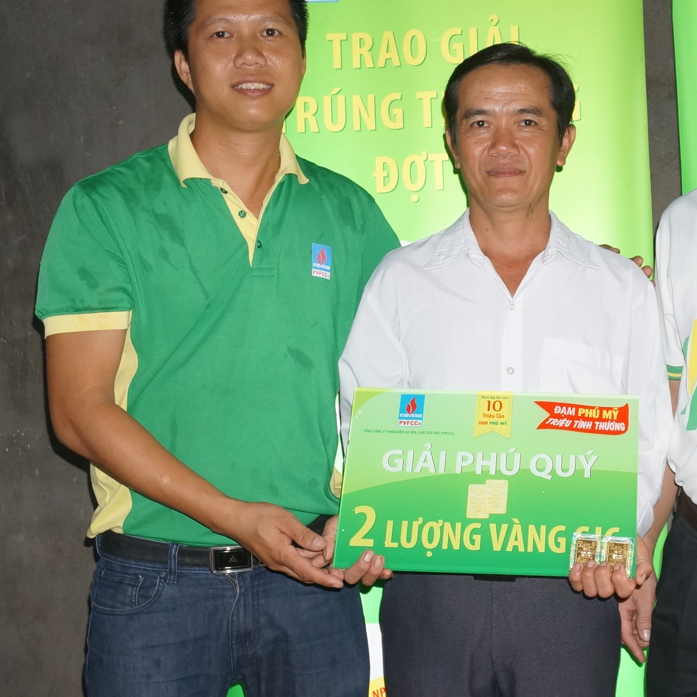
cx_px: 573
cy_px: 365
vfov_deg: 27.3
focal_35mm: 63
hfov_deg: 26.7
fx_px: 1435
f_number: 4
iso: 800
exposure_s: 1/100
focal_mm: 21
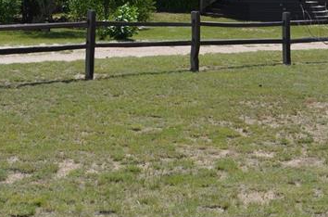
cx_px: 183
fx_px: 945
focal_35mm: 104
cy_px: -66
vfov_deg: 12.7
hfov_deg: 19.7
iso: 100
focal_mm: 24
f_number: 9
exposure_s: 1/320
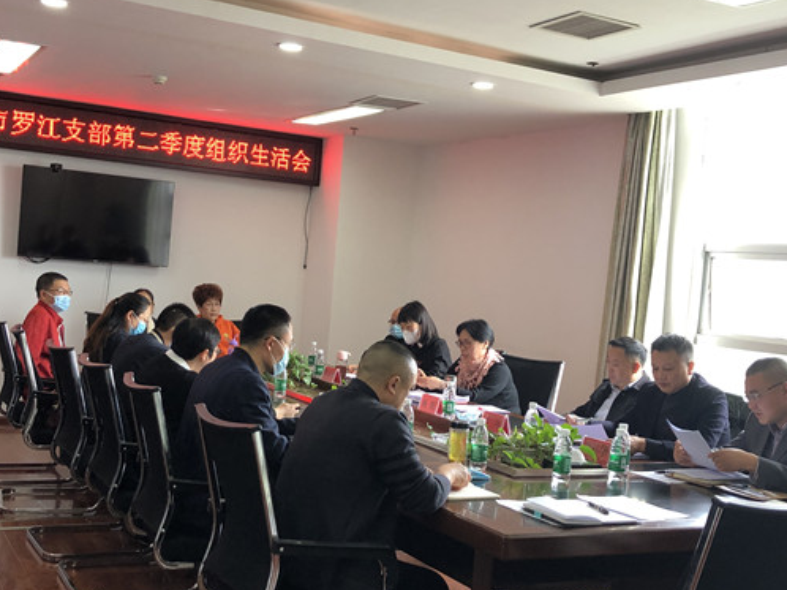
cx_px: 333
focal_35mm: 45
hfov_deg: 42.0
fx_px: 1023
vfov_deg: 32.1
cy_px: 338
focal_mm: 3.99
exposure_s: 1/25
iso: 32
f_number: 1.8
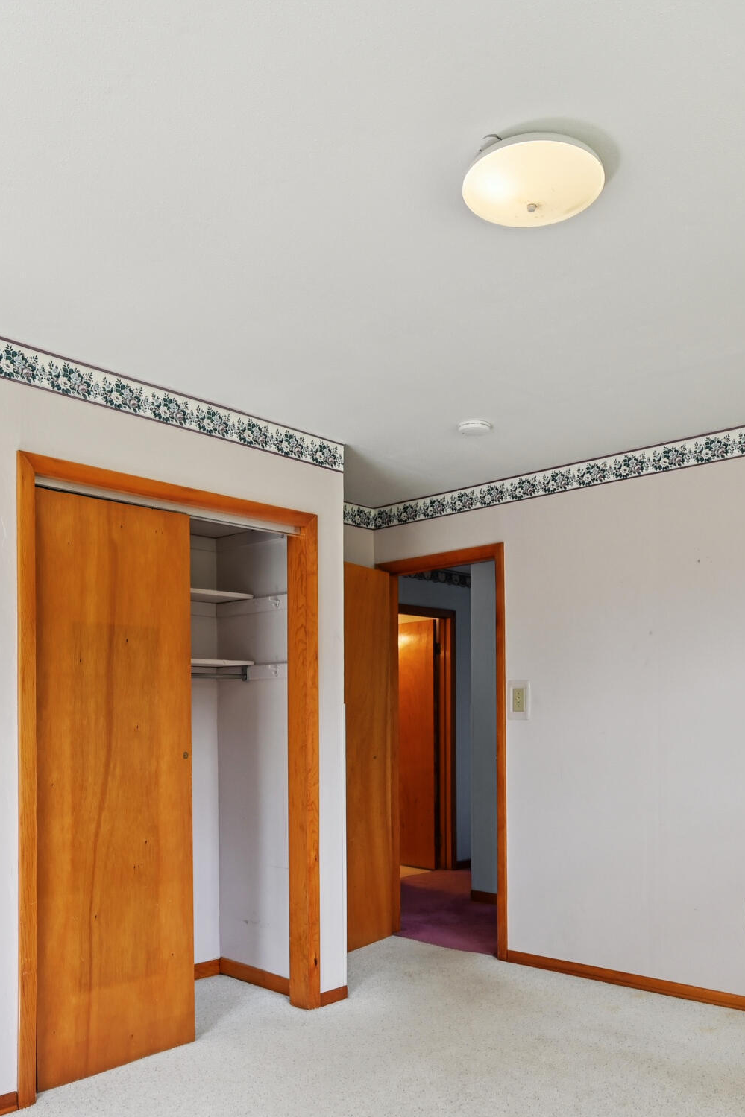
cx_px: 399
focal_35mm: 29
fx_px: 900
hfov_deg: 44.9
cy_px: 724
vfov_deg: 62.4
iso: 400
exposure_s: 1/90
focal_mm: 14.5
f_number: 5.6
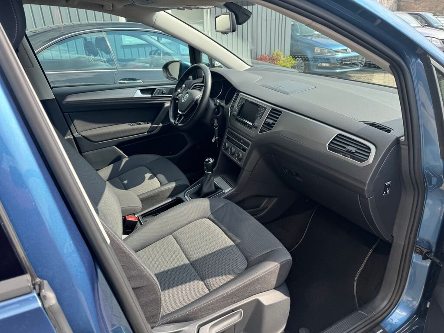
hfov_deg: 71.6
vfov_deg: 56.8
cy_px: 166
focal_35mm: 24
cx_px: 222
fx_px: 308
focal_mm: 6.76
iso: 80
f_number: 1.78
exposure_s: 1/812
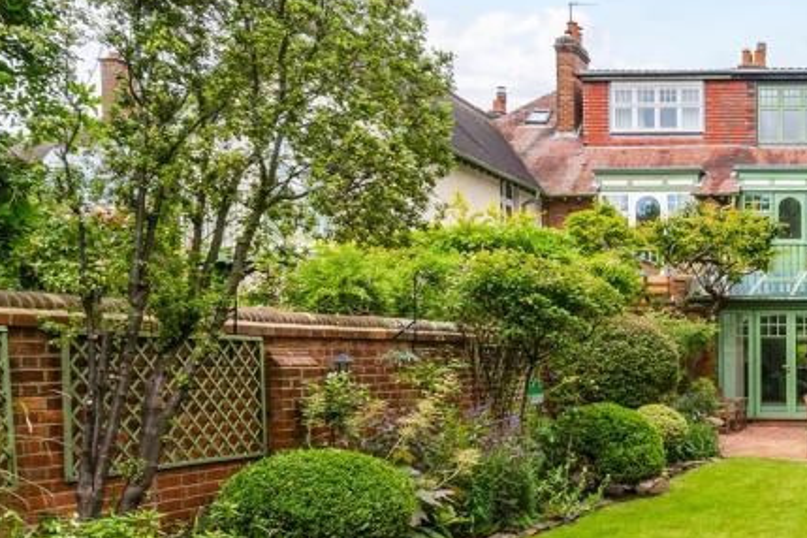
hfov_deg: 38.1
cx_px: 880
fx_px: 964
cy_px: 317
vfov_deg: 31.1
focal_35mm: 43
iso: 400
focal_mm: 18
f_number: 8
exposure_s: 1/320
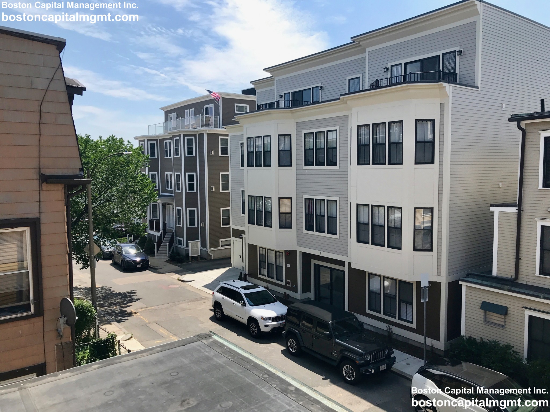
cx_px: 275
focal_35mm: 28
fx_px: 445
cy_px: 206
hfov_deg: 63.4
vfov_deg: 49.7
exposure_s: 1/2336
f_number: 1.8
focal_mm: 3.99
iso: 20
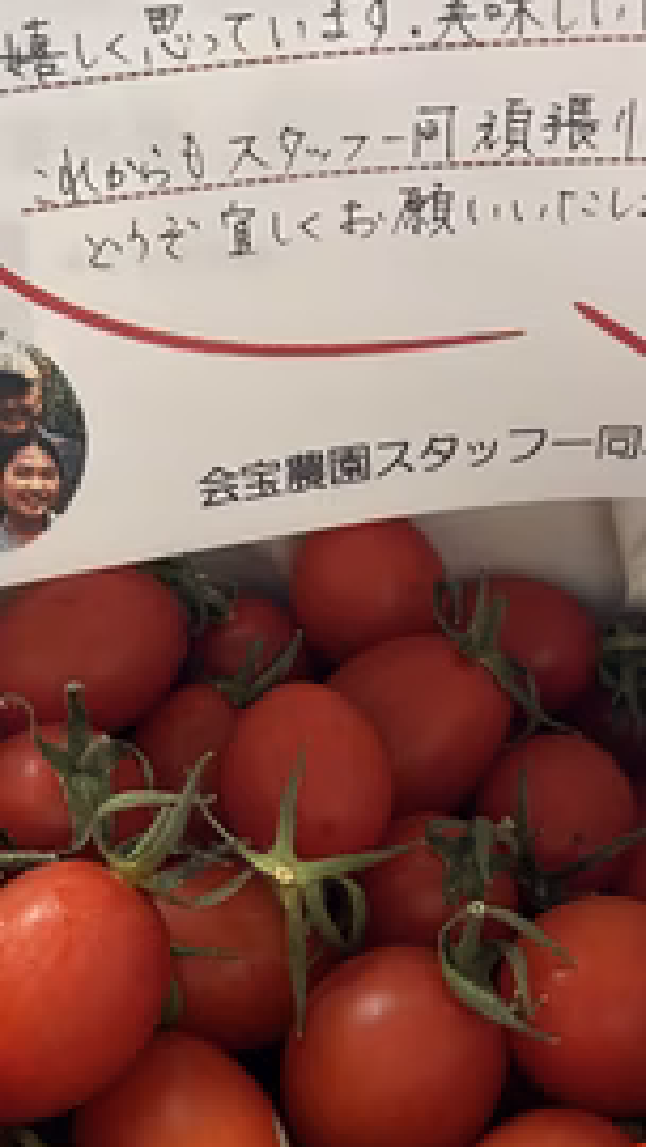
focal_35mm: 42
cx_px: 230
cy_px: 675
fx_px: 1278
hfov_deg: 28.2
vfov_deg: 48.1
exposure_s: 1/50
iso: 320
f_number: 1.5
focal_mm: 5.7
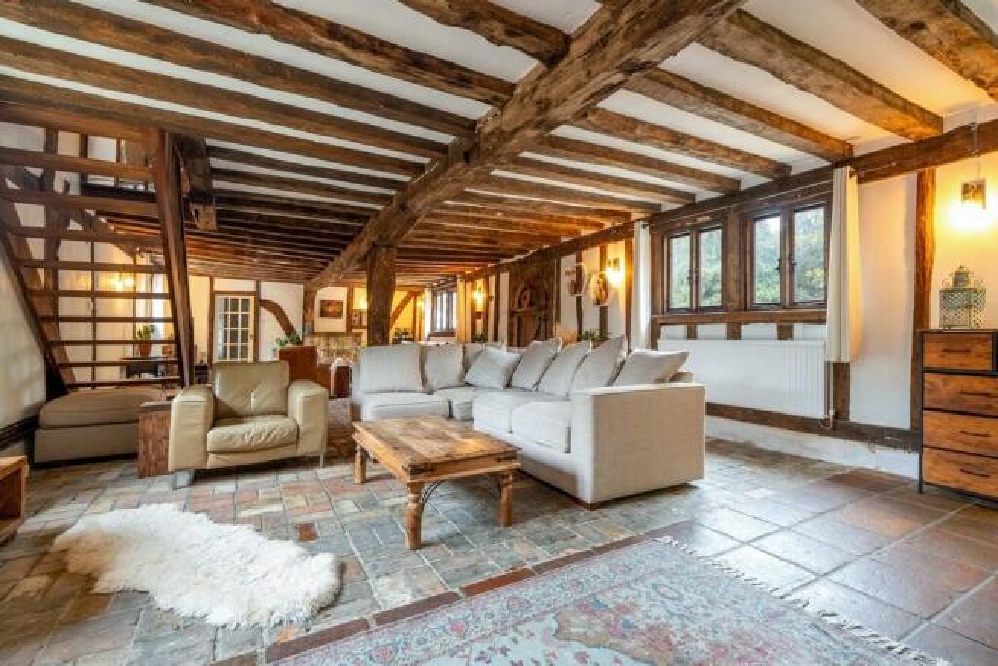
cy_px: 333
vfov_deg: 73.8
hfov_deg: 96.7
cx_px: 499
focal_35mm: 16
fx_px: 444
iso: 160
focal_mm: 10.6
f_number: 7.1
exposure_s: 1/3
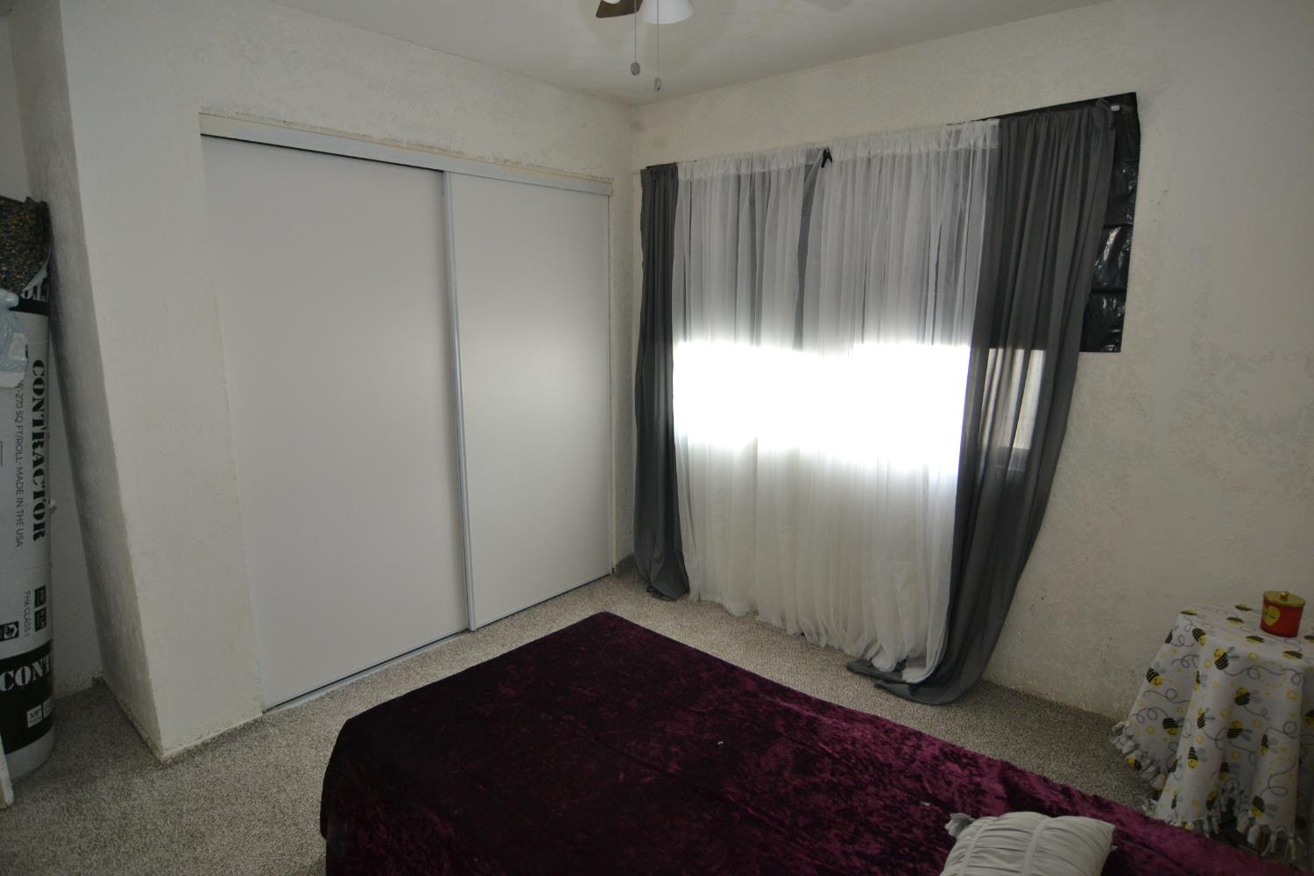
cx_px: 657
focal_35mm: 18
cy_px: 438
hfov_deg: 90.0
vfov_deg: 67.4
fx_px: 657
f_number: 4
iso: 640
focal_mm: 12
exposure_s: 1/60
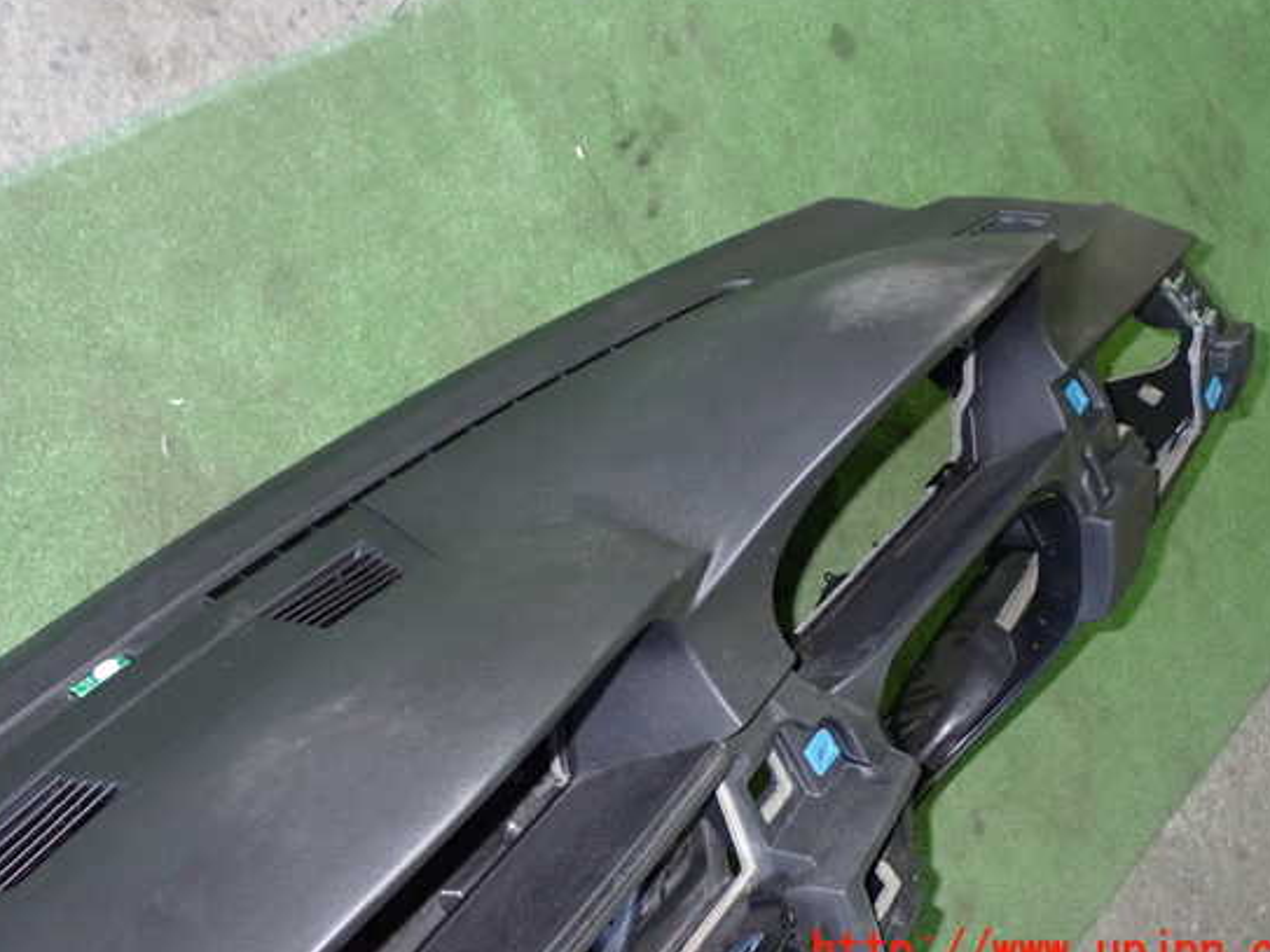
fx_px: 1541
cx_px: 639
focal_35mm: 42
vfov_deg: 34.3
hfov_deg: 44.8
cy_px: 456
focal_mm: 6.83
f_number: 2.7
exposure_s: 1/40
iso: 800
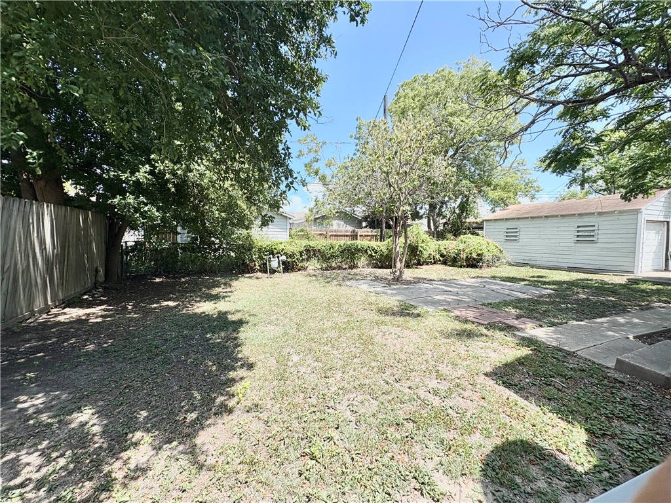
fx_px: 271
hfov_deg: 102.1
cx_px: 336
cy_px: 252
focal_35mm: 14
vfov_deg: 85.7
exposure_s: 1/831
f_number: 2.2
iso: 40
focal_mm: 2.22
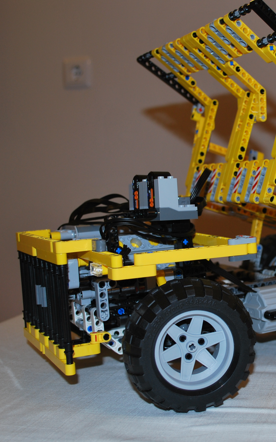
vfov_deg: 39.6
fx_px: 614
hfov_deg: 24.6
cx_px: 252
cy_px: 223
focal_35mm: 51
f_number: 4
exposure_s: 1/60
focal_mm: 22
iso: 200
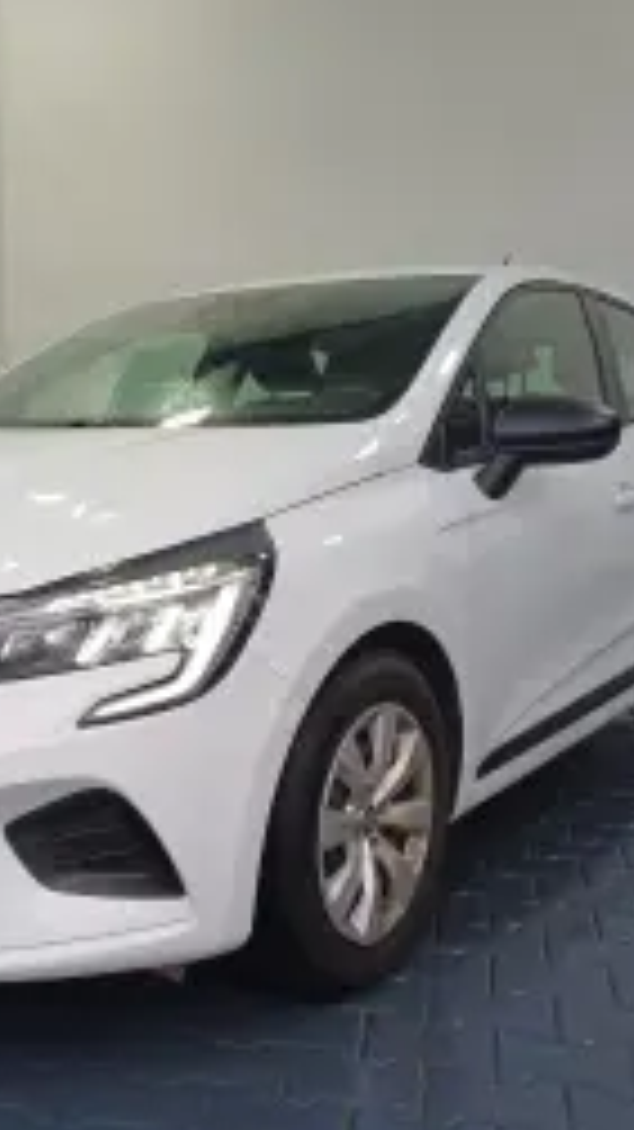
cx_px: 162
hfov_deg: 29.9
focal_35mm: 39
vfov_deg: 51.6
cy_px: 603
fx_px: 1167
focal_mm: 4.65
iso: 50
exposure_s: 1/100
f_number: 1.8
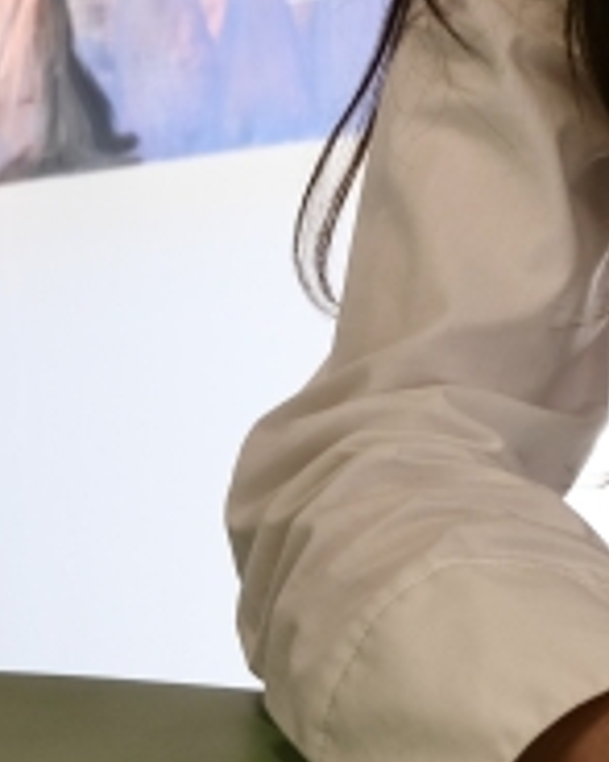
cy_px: -422
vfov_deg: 11.0
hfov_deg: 9.1
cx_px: 708
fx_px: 3788
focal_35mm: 168
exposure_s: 1/52
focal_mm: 22.3
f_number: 4
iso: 160
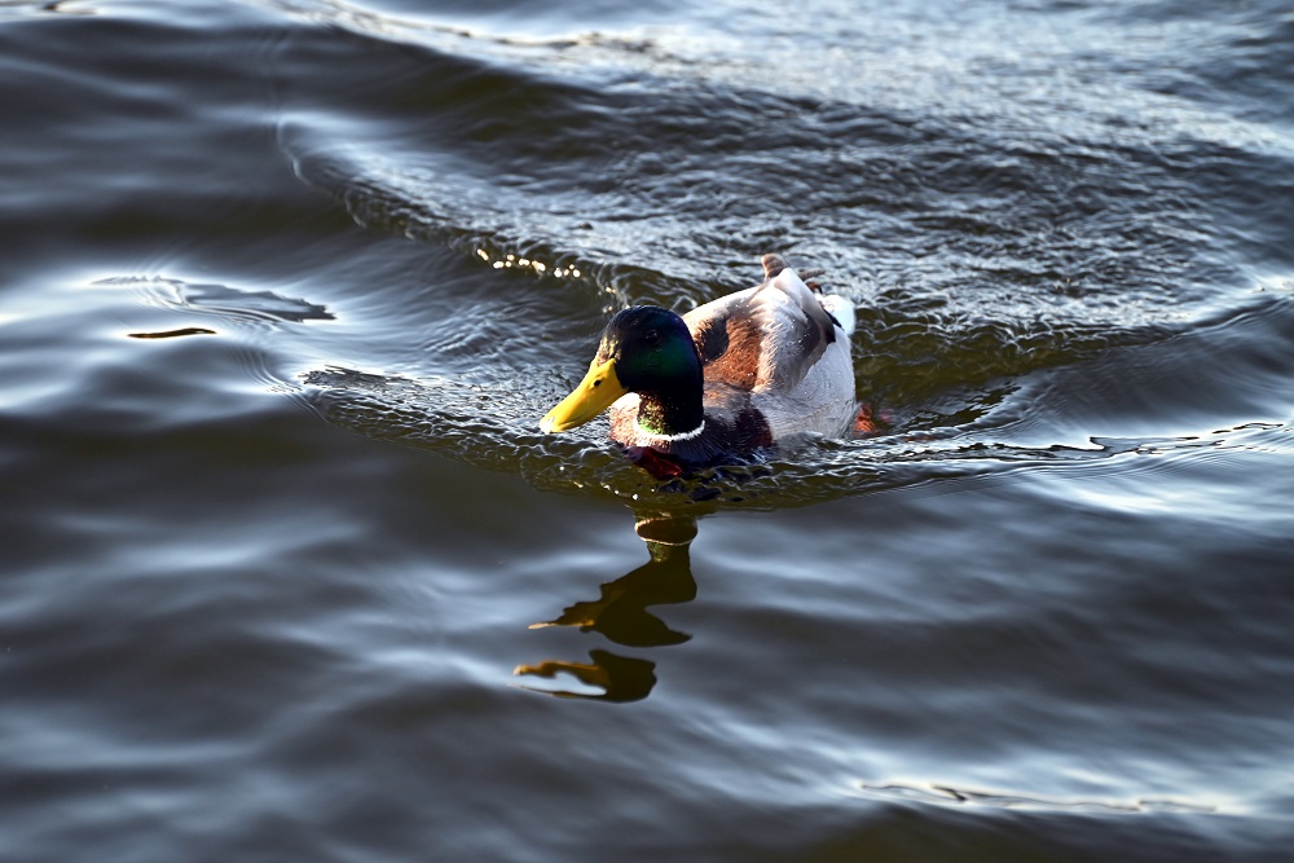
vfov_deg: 4.6
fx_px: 10784
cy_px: 432
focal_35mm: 300
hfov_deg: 6.9
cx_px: 647
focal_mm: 300
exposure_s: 1/500
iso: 720
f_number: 5.6
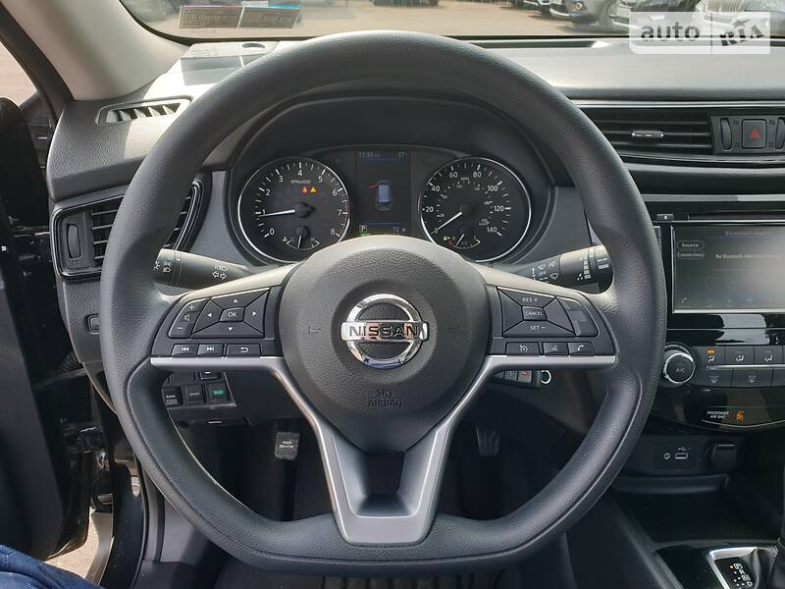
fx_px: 590
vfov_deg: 53.1
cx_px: 392
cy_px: 294
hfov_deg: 67.3
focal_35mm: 26
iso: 50
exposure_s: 1/187
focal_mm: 4.3
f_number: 2.4
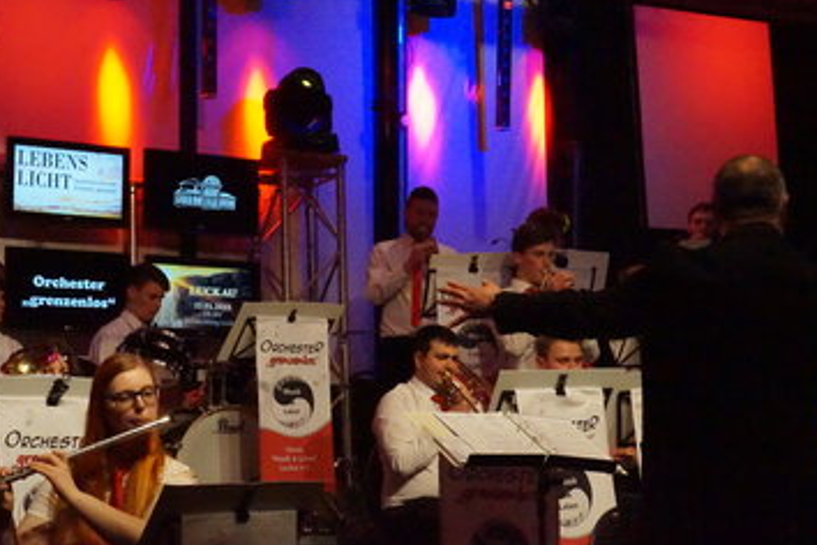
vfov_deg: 17.2
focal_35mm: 80
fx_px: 1806
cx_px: 374
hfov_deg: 25.5
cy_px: 263
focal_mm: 47
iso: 16000
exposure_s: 1/250
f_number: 14
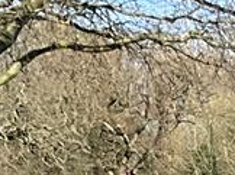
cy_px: 618
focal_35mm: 215
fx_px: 1457
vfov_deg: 6.1
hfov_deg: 8.7
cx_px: 482
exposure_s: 1/1076
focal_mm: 3
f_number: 1.8
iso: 25
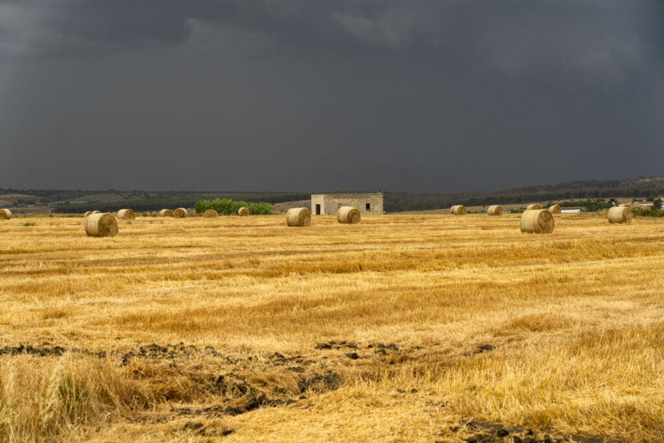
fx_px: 1605
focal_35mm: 87
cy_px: 222
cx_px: 332
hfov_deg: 23.4
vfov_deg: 15.7
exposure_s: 1/125
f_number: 7.1
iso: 100
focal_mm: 87
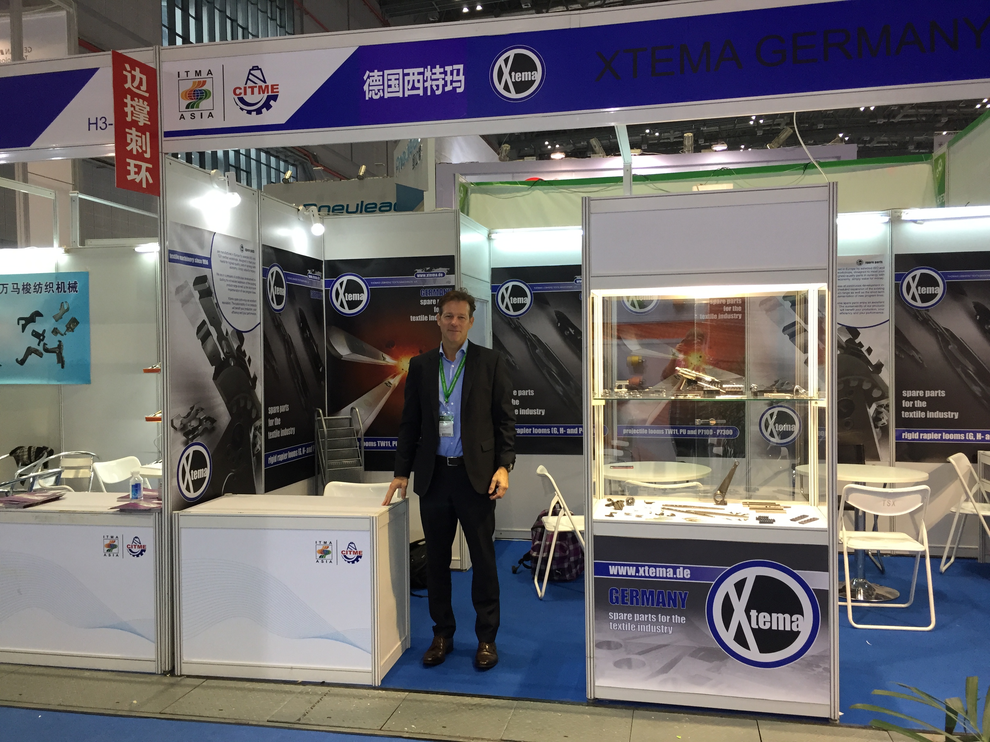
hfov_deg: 61.7
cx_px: 495
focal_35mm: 29
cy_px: 371
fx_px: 829
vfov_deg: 48.2
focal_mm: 4.15
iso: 64
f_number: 2.2
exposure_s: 1/33
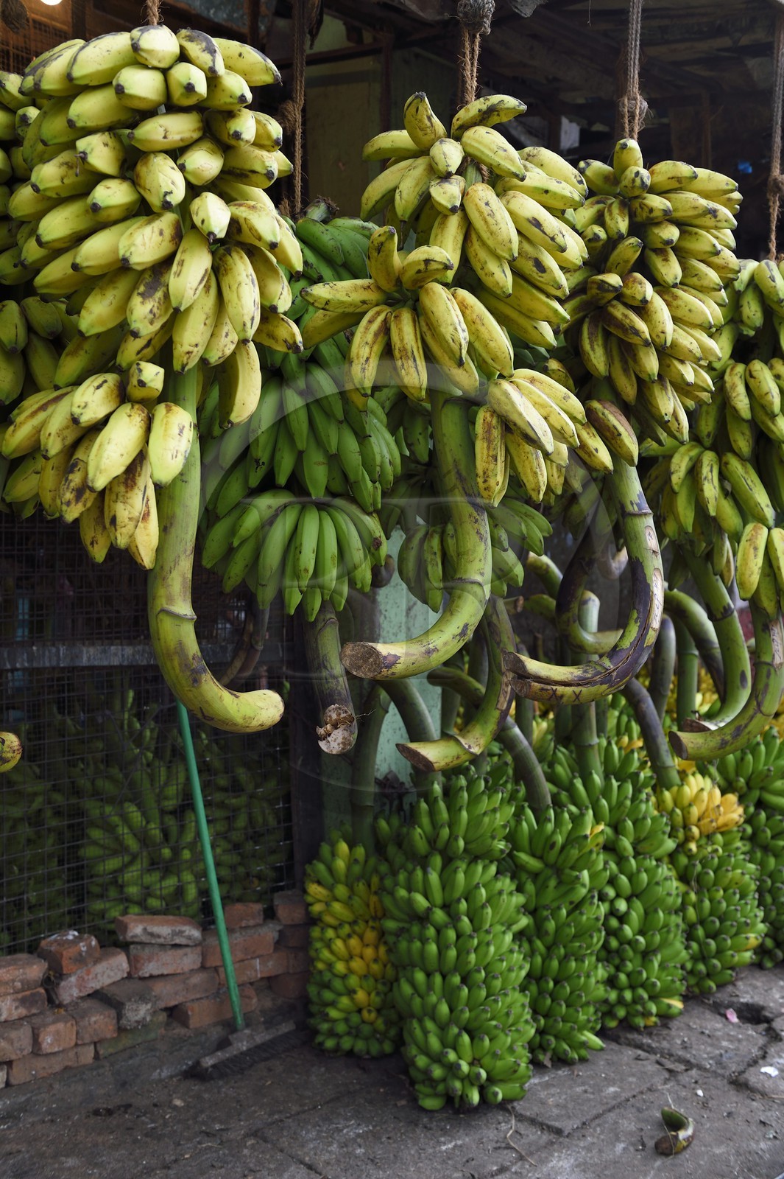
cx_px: 392
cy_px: 590
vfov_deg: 50.7
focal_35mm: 38
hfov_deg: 35.0
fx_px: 1243
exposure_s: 1/100
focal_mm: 38
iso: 800
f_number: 6.3
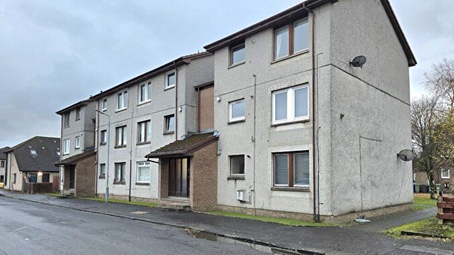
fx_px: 313
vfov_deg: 44.0
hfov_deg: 71.9
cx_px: 224
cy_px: 159
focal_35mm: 26
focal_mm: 6.3
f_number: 1.7
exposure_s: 1/100
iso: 125
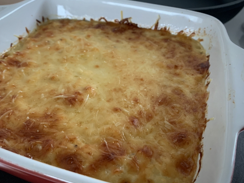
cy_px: 94
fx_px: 218
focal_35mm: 31
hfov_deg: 58.0
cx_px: 100
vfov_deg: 45.4
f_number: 1.8
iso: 250
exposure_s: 1/60
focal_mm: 4.25
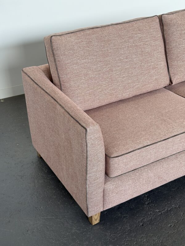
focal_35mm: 48
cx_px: 92
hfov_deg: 30.3
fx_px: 342
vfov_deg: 39.7
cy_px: 123
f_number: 1.78
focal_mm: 6.76
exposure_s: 1/122
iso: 64
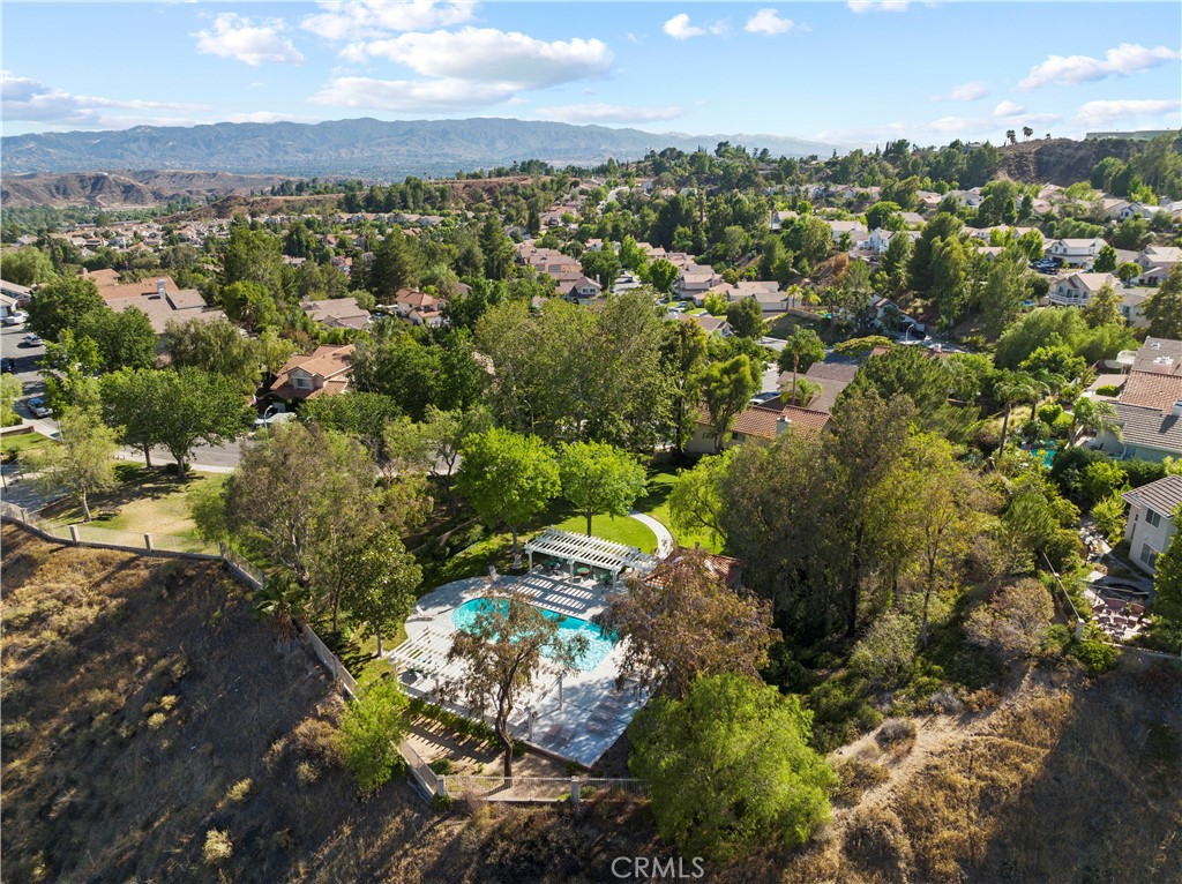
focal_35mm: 24
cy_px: 442
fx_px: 819
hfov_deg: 71.6
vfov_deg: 56.7
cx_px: 591
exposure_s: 1/80
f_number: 2.8
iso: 100
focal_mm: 12.29
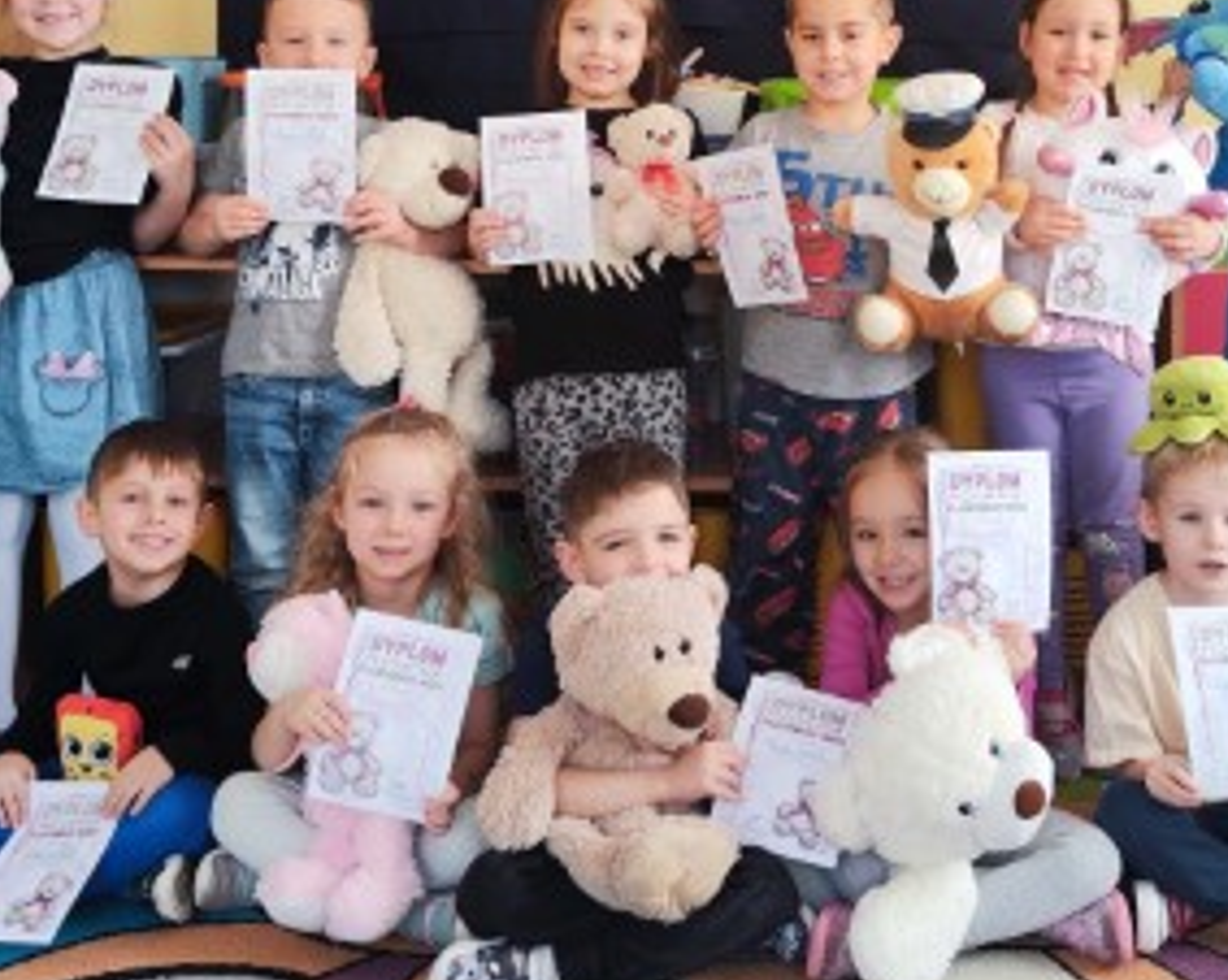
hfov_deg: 35.3
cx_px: 690
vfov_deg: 27.7
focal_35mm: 53
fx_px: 1925
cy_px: 134
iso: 142
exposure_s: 1/100
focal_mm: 5.59
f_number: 1.88
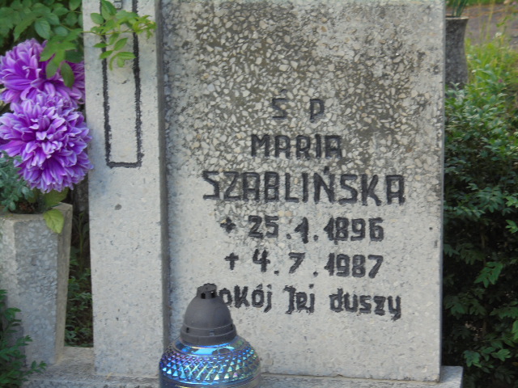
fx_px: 1601
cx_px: 259
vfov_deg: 13.8
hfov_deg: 18.4
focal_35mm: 107
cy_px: 194
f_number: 5.1
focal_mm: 19.2
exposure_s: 1/40
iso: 100
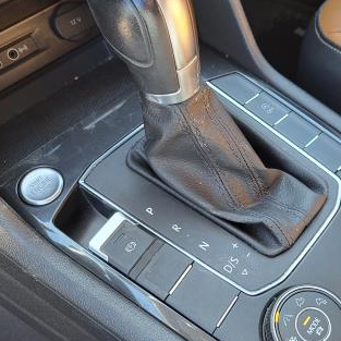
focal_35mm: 47
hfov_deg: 35.6
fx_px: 524
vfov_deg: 36.0
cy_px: 142
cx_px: 236
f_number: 1.8
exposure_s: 1/120
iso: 160
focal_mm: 5.4
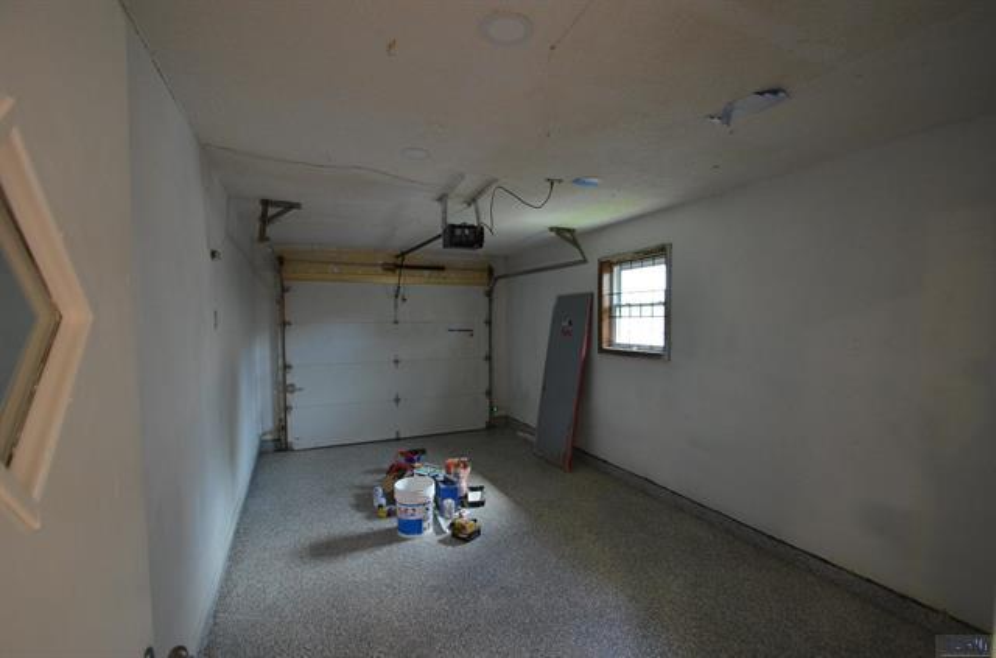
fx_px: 414
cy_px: 329
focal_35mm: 15
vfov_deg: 77.0
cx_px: 498
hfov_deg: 100.5
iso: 800
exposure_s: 1/50
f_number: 3.5
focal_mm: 10
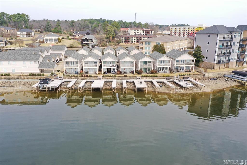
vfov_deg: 46.4
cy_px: 82
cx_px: 124
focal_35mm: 28
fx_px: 192
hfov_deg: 65.5
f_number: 5
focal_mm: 10.26
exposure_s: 1/240
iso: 100
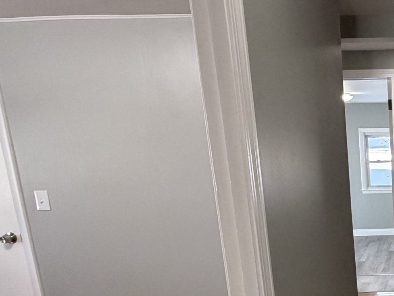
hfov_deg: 35.5
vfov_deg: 31.6
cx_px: 450
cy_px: 257
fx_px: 501
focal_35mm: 44
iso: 160
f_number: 2.2
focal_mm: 2.22
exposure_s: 1/60
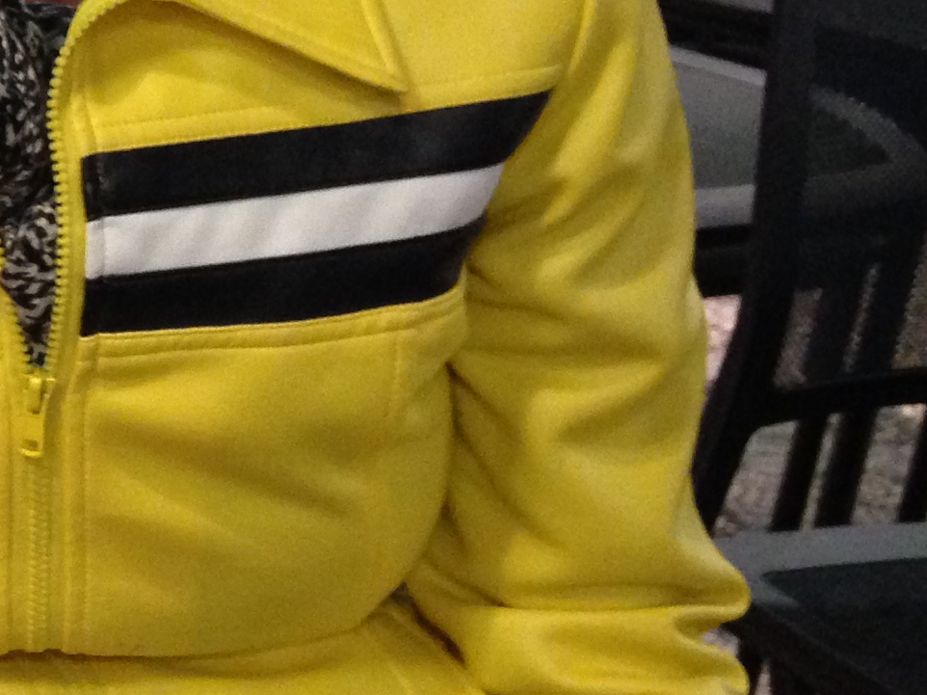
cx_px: -624
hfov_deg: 15.6
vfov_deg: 13.2
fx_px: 2999
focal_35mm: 112
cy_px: 144
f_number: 2.4
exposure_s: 1/20
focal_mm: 4.12
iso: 320
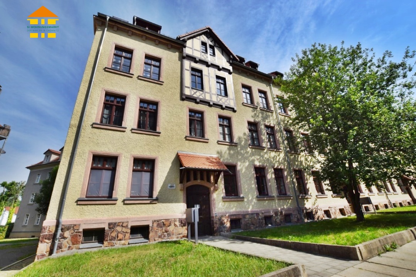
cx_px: 208
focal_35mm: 15
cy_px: 138
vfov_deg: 77.3
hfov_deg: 100.4
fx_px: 173
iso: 200
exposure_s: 1/400
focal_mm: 10
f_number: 10
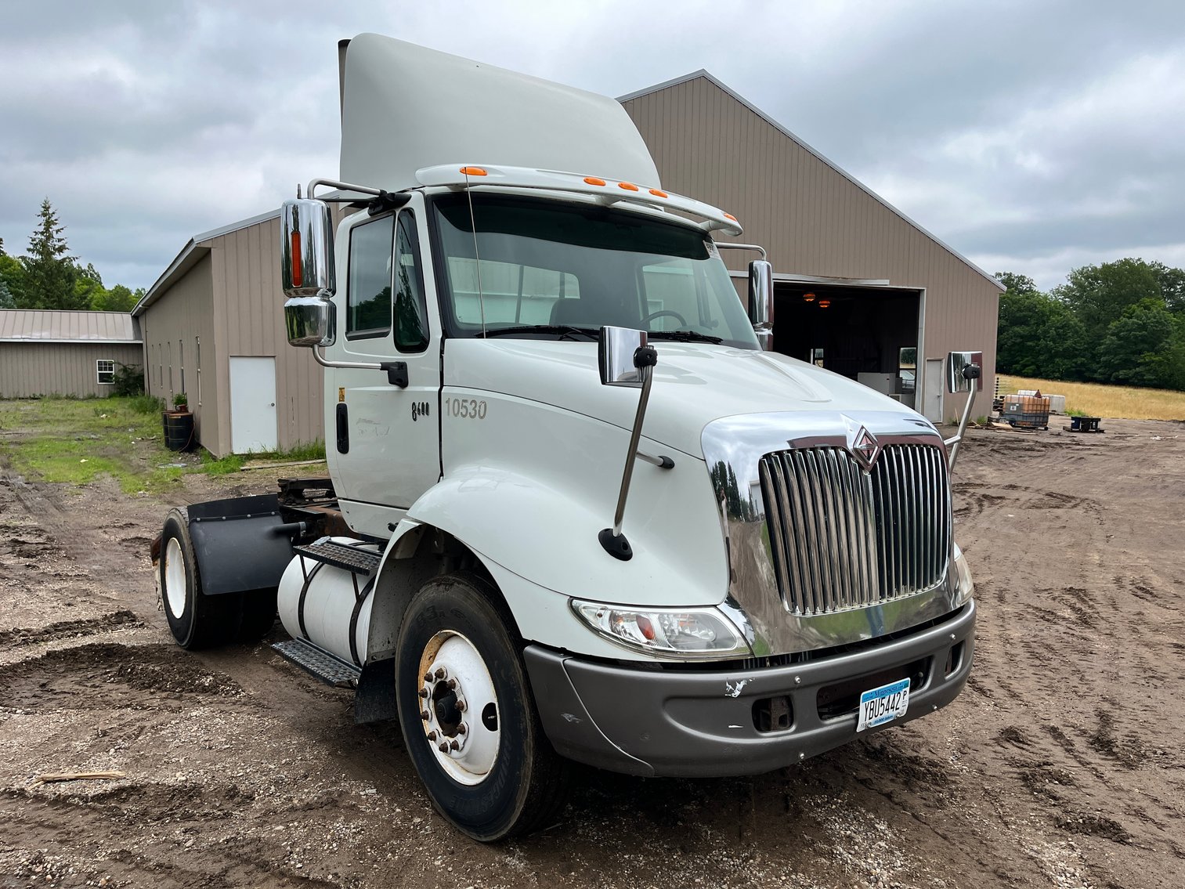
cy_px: 444
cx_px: 592
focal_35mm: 26
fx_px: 890
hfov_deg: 67.3
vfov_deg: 53.1
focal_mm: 5.1
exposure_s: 1/3413
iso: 50
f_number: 1.6
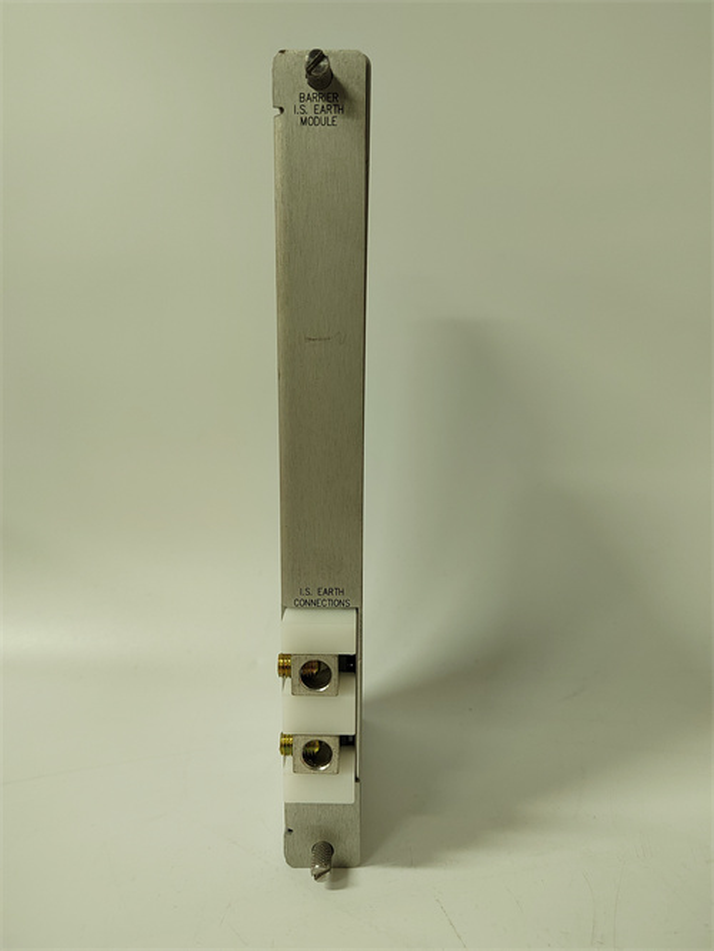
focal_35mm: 23
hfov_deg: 58.9
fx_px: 632
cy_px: 476
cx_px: 357
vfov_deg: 73.9
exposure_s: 1/100
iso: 1878
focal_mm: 5.52
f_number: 1.9
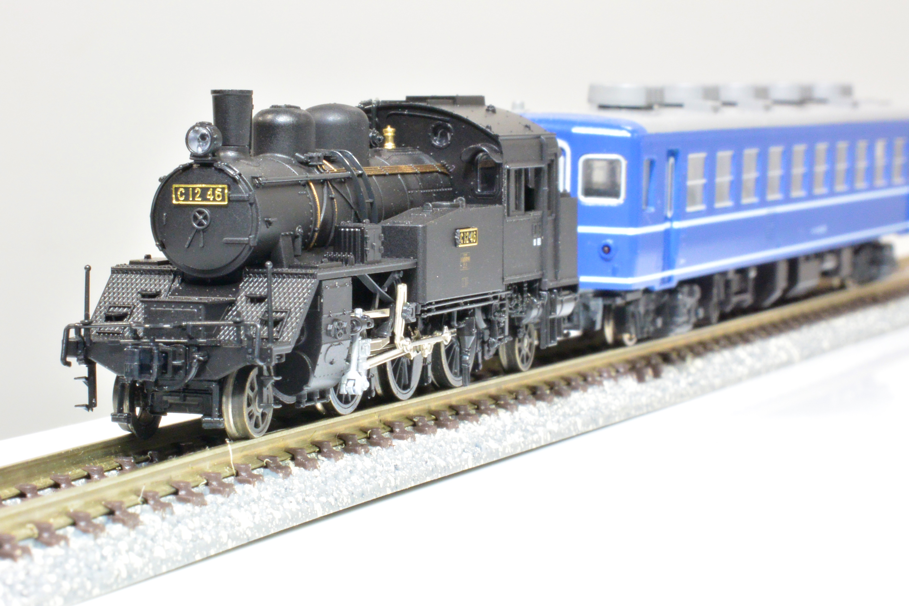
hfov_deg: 18.9
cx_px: 454
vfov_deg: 12.7
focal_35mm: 108
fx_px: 2727
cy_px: 303
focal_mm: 40
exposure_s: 1/1.3
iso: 800
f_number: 22
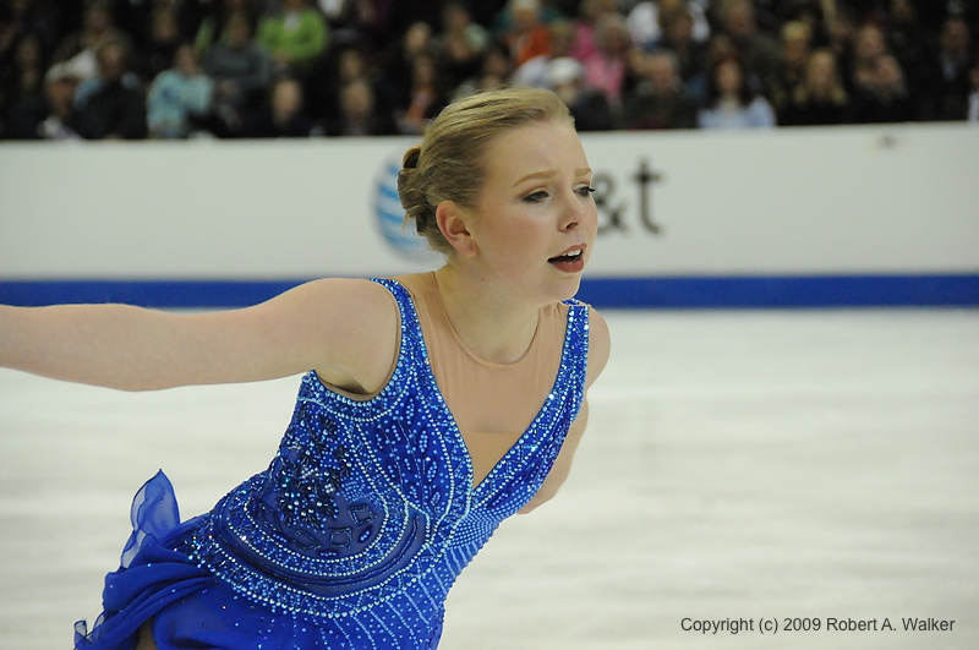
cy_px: 325
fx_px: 4888
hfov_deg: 11.4
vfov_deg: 7.6
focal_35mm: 180
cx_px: 490
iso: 3200
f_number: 5.6
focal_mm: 120
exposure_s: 1/1000
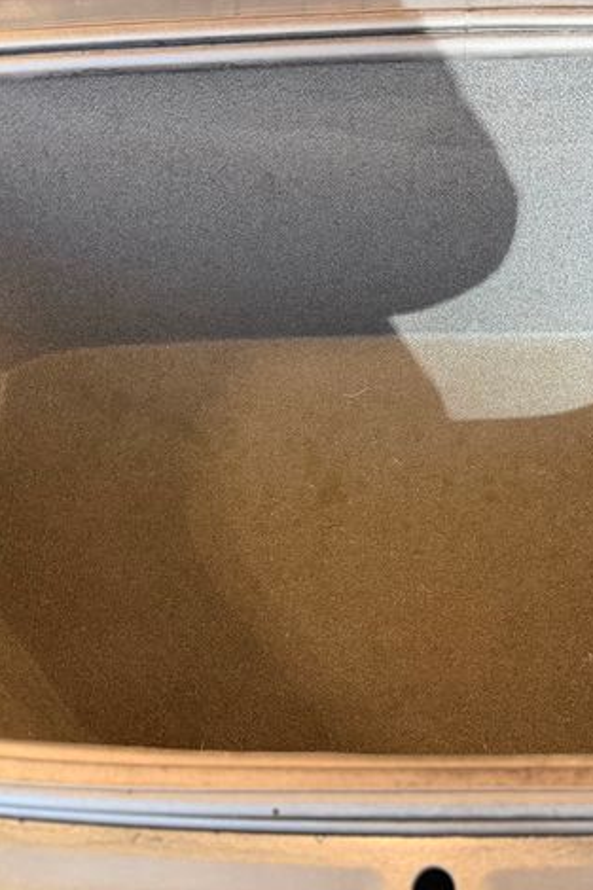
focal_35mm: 34
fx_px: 841
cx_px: 453
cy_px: 439
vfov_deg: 55.8
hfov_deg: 37.8
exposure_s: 1/60
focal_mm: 6.76
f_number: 1.78
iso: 800
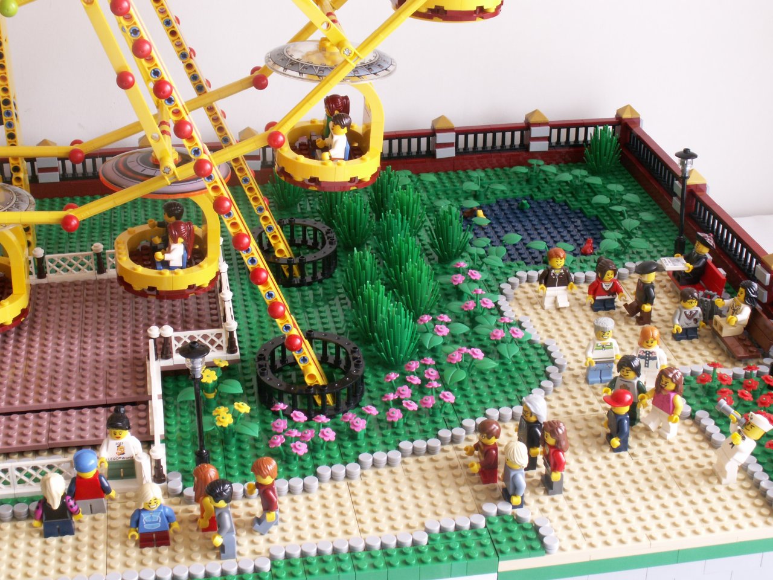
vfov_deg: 26.1
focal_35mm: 56
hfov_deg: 34.3
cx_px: 386
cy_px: 290
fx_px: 1251
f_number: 8
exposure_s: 1/2.5
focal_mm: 9.37
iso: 64
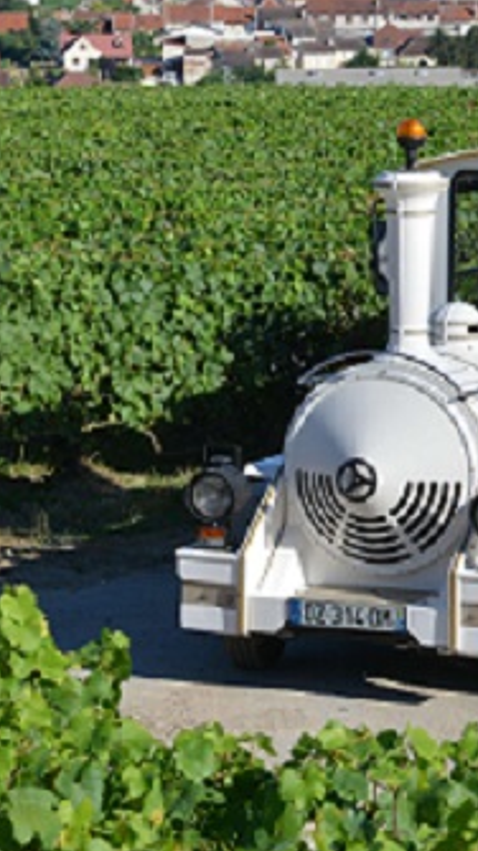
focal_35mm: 175
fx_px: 3950
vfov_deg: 12.3
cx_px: 814
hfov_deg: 6.8
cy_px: 287
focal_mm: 70
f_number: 16
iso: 640
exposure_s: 1/1000
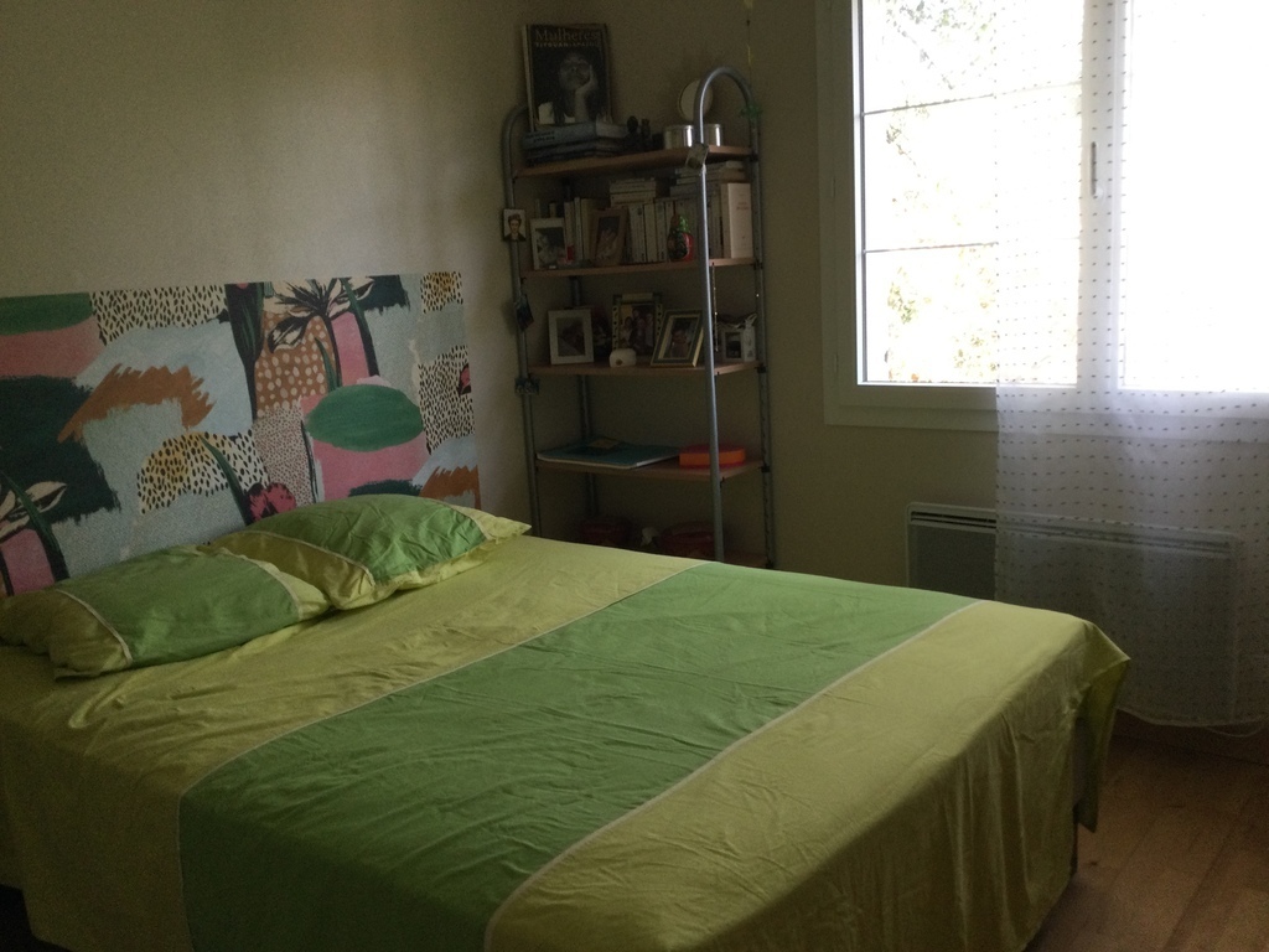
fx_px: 1136
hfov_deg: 58.4
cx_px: 634
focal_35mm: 31
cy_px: 476
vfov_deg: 45.4
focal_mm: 3.3
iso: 80
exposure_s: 1/33
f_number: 2.4
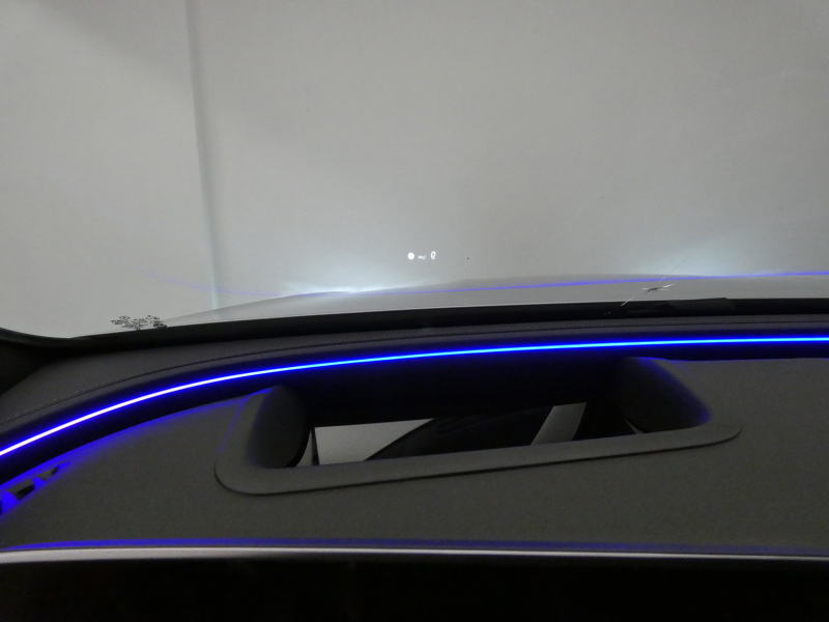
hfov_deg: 81.7
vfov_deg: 66.0
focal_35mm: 20
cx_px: 414
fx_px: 479
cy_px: 311
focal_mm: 3.6
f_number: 2.8
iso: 640
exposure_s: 1/125
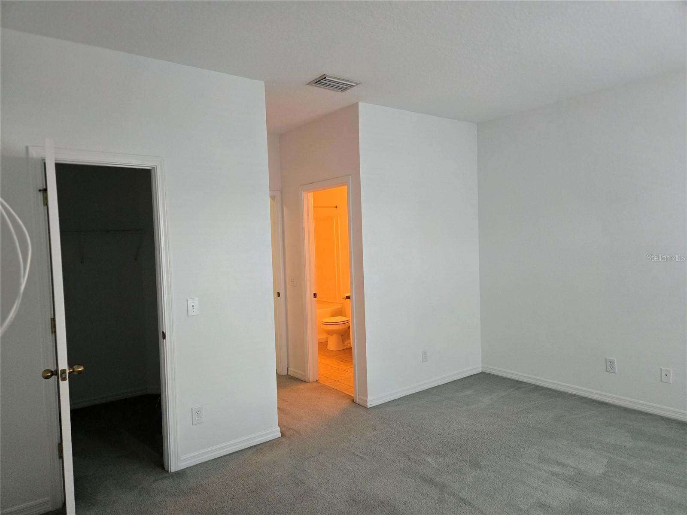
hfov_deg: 73.9
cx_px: 344
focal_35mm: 23
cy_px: 258
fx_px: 456
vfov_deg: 58.9
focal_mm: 5.4
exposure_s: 1/120
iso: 800
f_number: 1.8
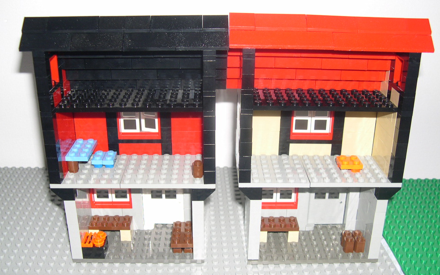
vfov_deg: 31.2
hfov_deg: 48.2
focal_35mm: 41
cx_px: 221
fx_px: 492
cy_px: 147
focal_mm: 8
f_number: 2.8
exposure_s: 1/60
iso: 100
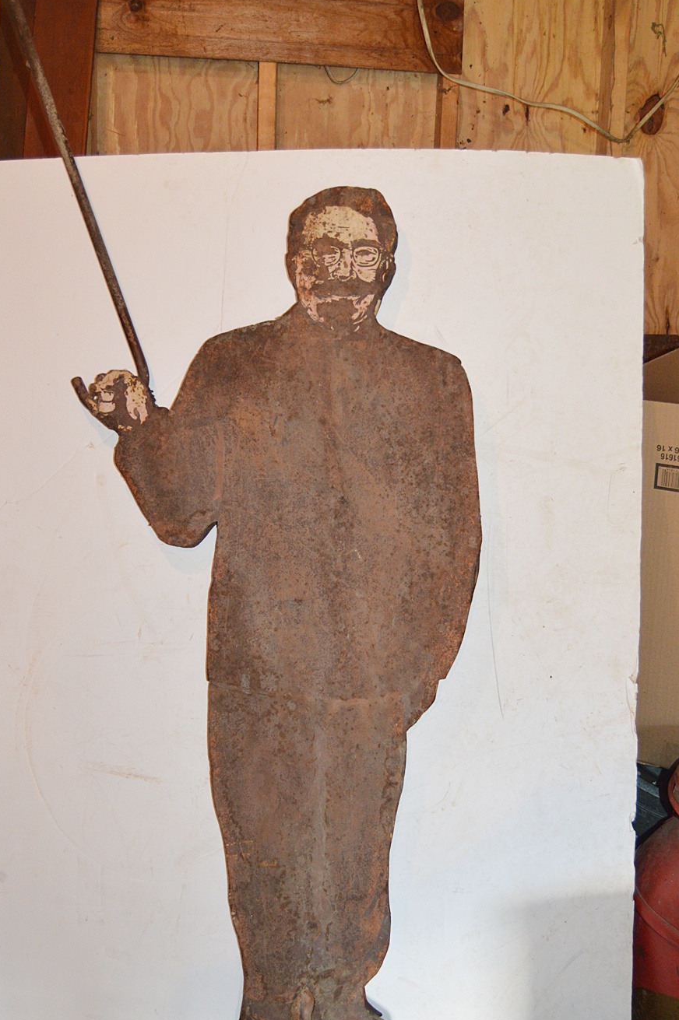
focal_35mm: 40
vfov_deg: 48.9
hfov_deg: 33.7
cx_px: 322
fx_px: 1121
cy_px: 538
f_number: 3.8
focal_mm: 23
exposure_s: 1/60
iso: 1100
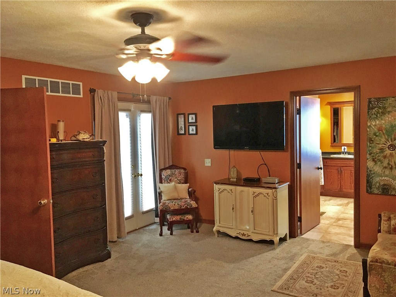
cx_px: 198
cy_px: 148
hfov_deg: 61.7
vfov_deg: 48.2
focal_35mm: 29
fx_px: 332
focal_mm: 4.15
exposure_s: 1/20
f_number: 2.2
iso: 200
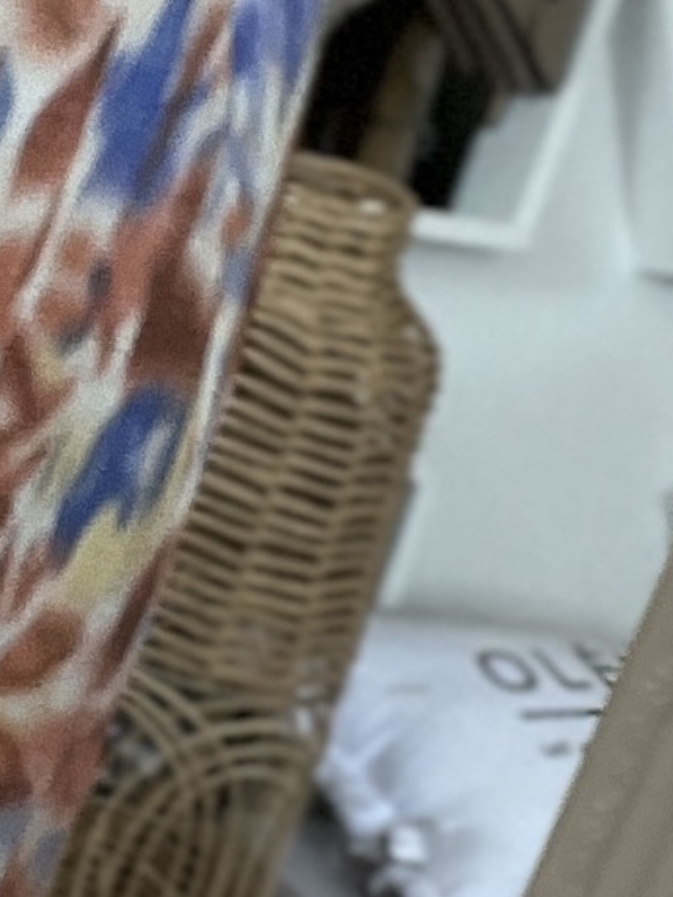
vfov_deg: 22.7
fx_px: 2022
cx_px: 16
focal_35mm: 78
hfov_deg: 18.5
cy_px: -229
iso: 125
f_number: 2.2
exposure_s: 1/60
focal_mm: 2.71
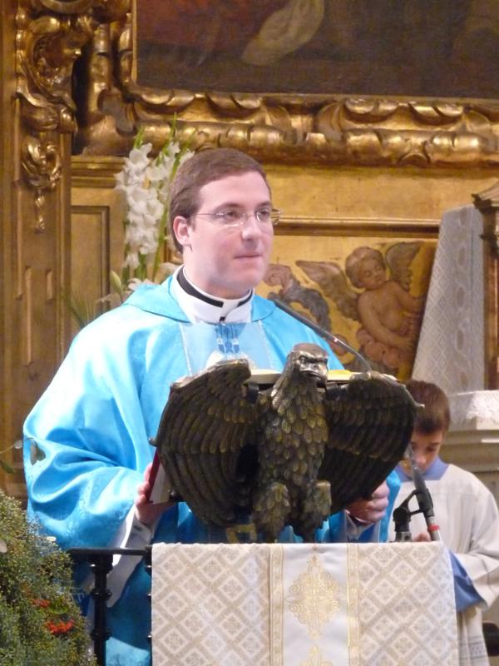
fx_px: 3652
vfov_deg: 10.4
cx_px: 250
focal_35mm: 190
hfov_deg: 7.8
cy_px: 333
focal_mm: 23.7
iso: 800
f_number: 3.6
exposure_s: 1/20
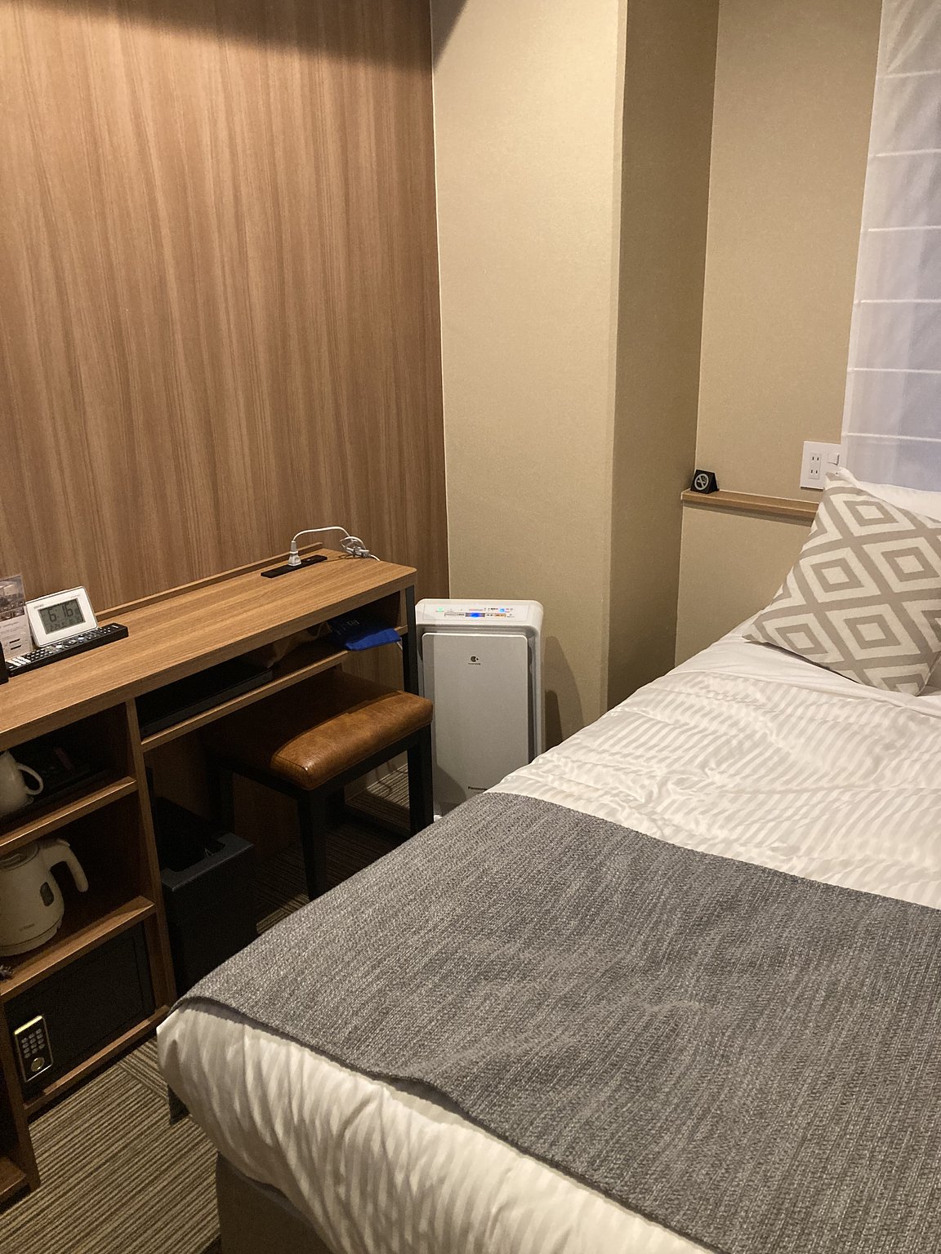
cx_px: 470
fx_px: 1015
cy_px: 627
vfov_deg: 63.4
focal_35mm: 28
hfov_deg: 49.7
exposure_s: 1/60
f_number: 1.8
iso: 320
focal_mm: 3.99
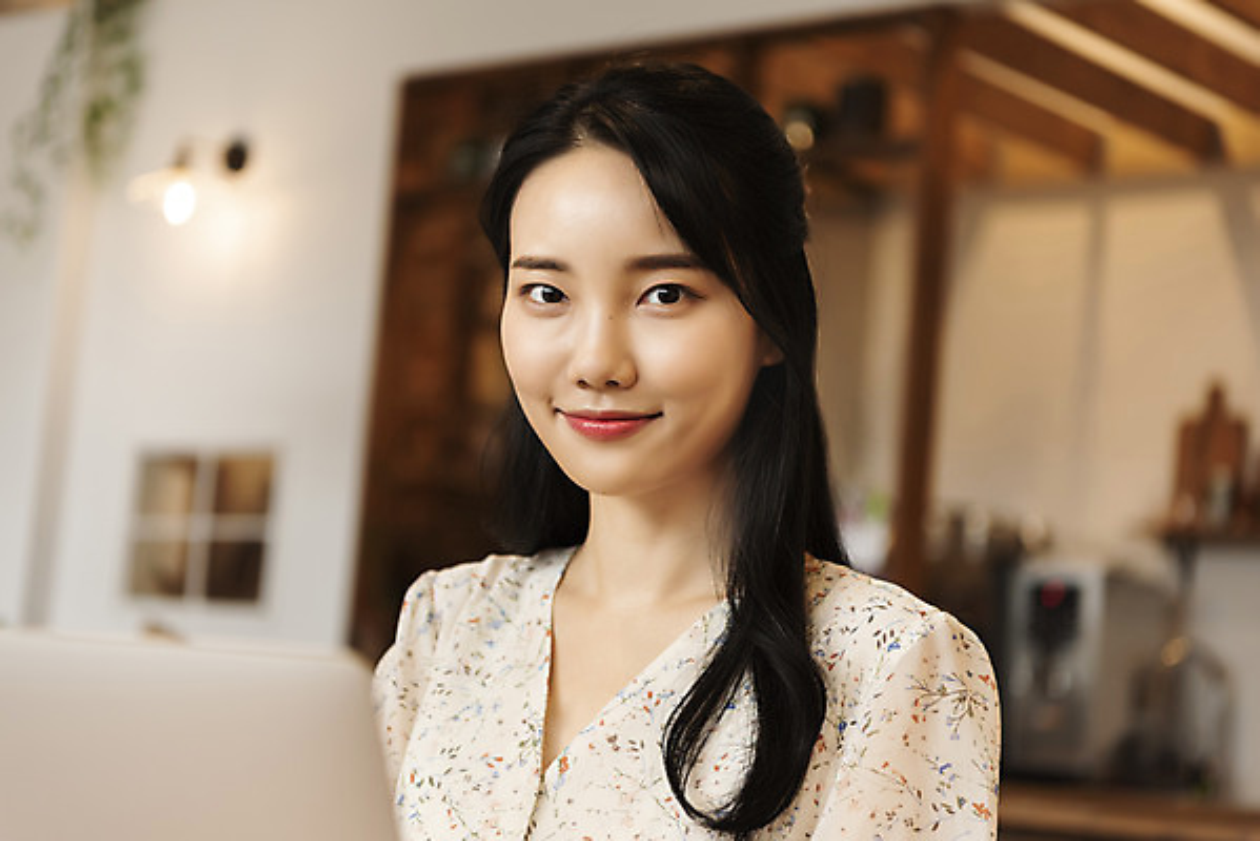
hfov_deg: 28.8
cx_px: 630
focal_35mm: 70
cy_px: 420
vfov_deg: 19.5
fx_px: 2451
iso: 400
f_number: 2.8
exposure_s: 1/125
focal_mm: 70
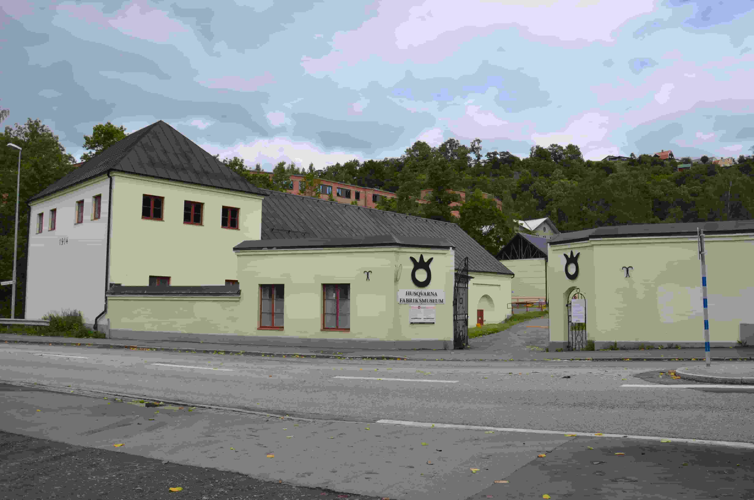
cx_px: 377
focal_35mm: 27
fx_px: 564
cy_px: 250
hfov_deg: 67.5
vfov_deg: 47.7
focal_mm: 18
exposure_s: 1/250
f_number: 8
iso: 100
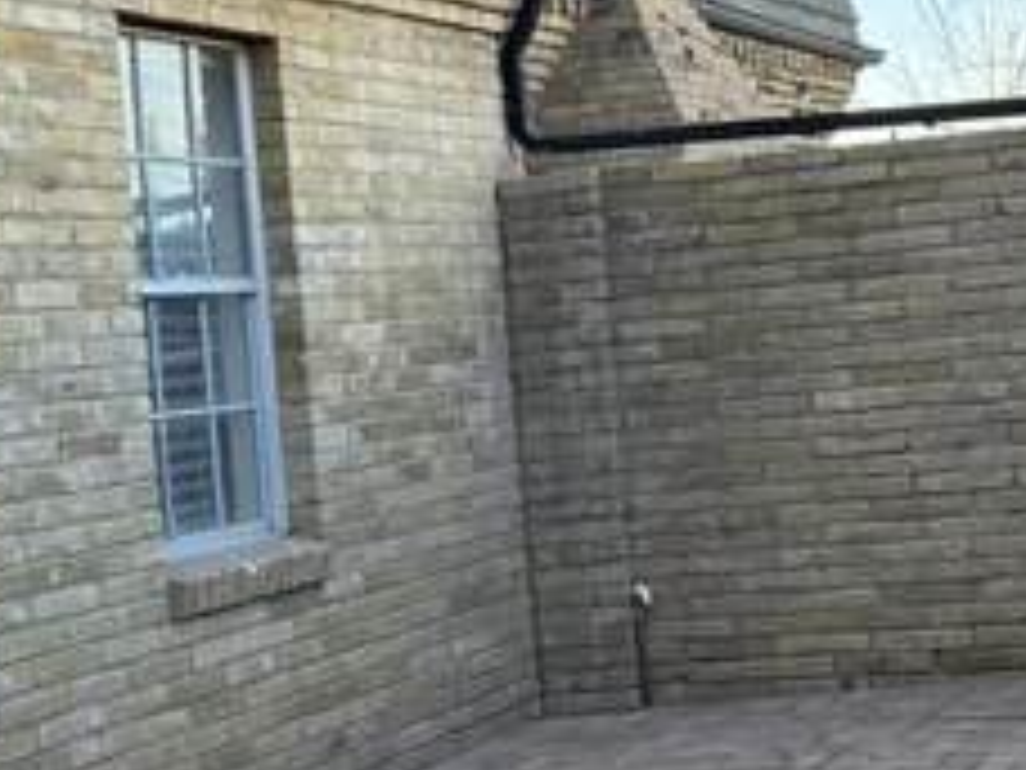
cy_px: 392
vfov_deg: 14.6
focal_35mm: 101
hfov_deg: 19.4
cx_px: 544
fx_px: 2994
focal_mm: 6.76
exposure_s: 1/715
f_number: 1.78
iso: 80
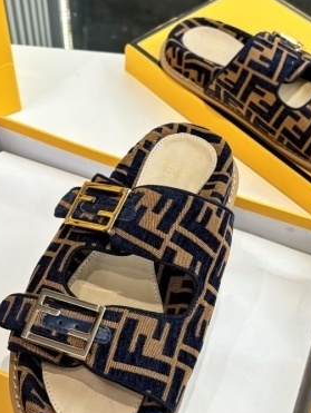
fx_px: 670
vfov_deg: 34.3
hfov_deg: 26.1
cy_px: 195
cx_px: 176
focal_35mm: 56
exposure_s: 1/240
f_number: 1.6
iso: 40
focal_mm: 5.96
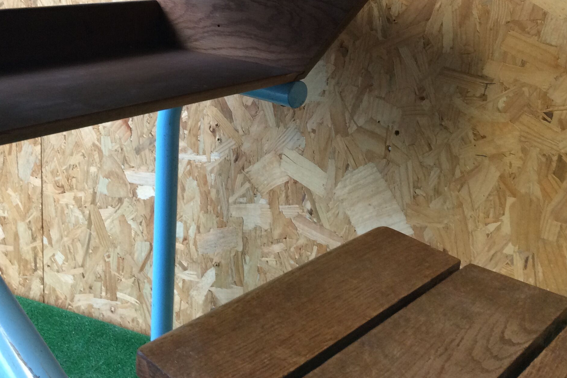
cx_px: 226
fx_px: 724
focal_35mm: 46
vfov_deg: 28.8
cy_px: 91
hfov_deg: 42.5
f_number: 2.4
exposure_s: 1/25
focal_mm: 3.3
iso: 64
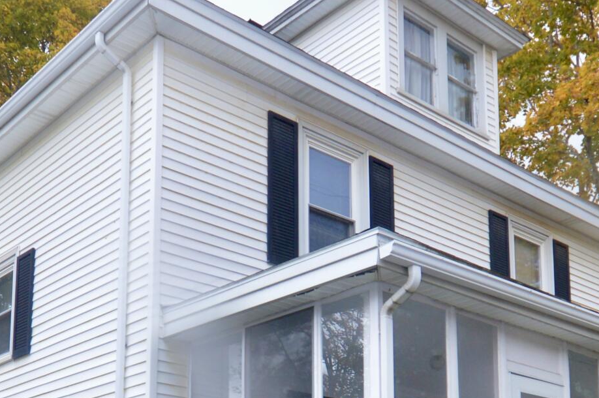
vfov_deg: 25.4
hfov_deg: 40.3
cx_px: 255
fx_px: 814
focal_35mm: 49
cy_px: 441
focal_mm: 10
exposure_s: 1/100
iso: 400
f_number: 5
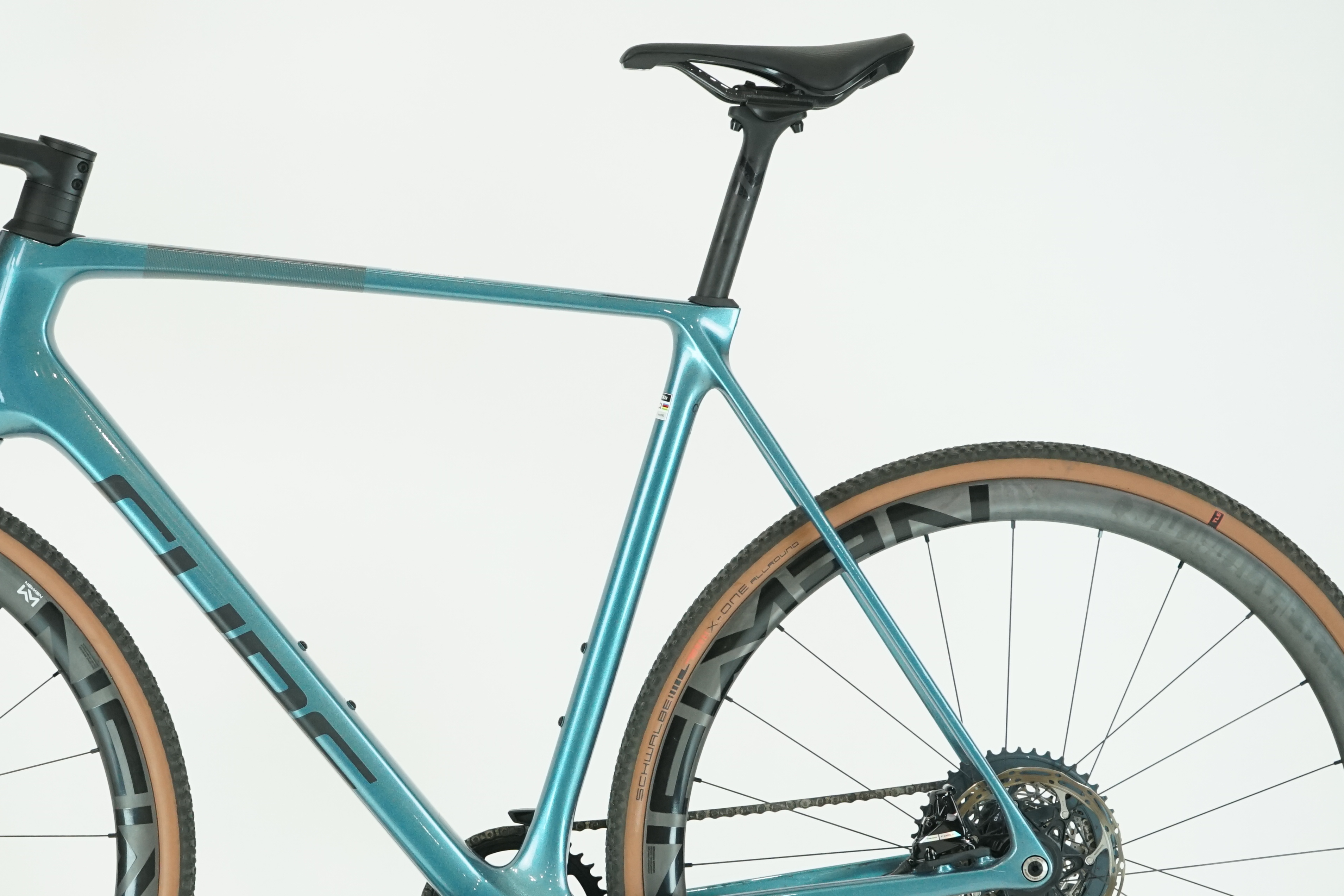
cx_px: 398
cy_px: 626
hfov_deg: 18.5
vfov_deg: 12.4
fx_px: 4106
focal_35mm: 110
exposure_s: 1/200
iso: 1600
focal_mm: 70
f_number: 5.6
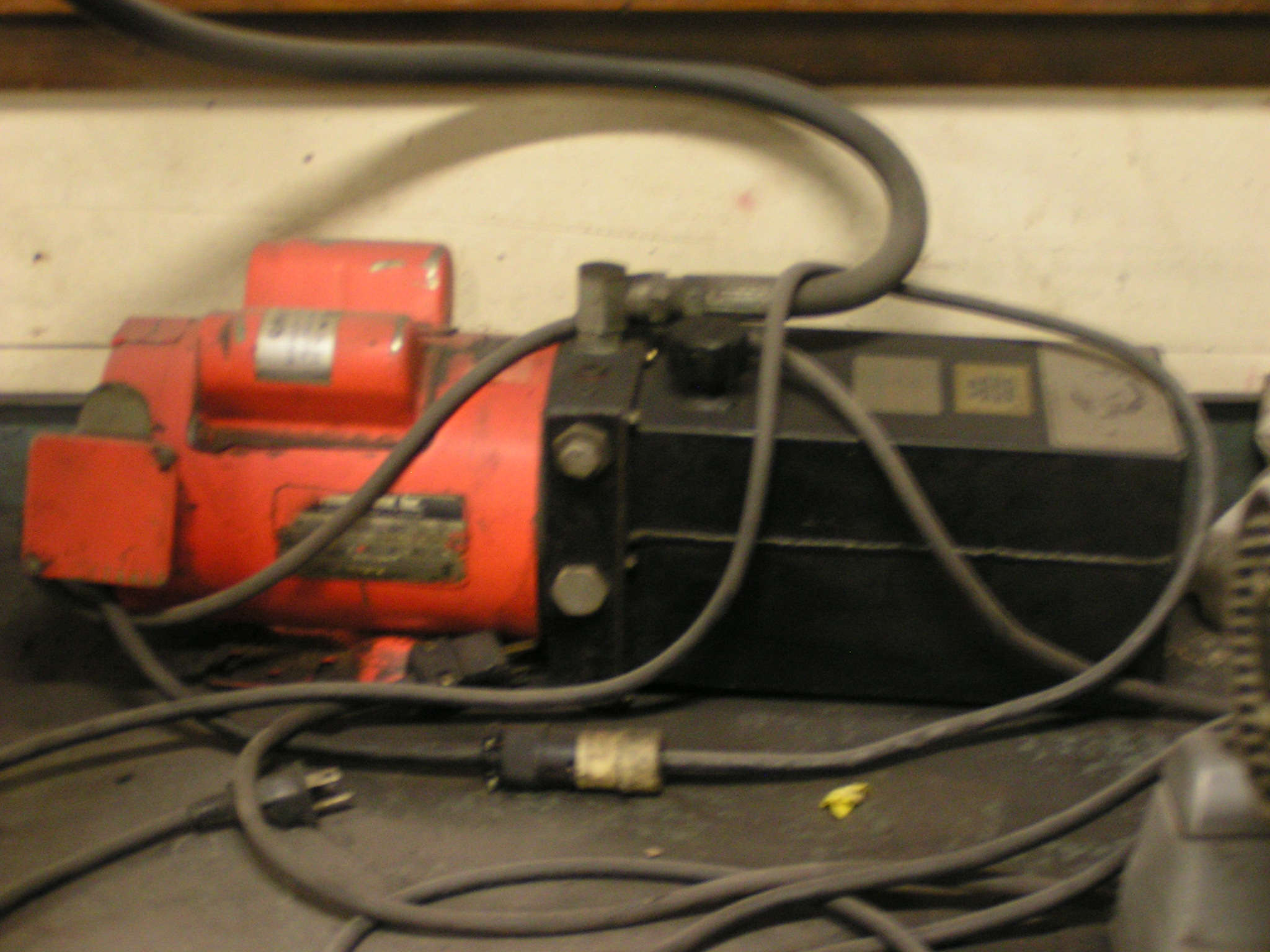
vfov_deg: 22.6
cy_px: 476
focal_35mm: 65
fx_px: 2385
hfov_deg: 29.8
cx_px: 635
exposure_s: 1/3
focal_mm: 10
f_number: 3.2
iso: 200
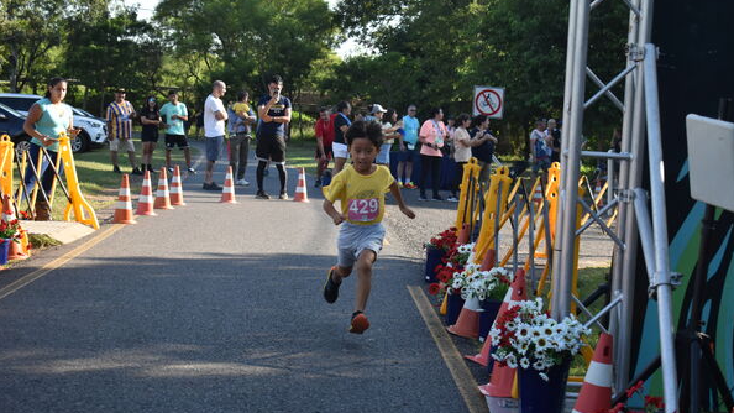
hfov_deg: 29.0
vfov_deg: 16.5
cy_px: 230
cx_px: 366
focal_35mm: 73
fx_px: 1421
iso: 640
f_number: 5.3
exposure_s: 1/1000
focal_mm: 46
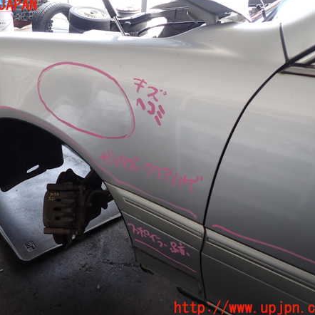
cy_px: 157
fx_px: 309
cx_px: 121
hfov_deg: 53.5
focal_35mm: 30
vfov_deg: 54.0
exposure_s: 1/80
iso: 100
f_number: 2.8
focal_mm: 4.5
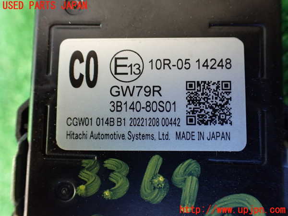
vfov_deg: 46.8
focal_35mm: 30
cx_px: 144
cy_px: 108
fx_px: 250
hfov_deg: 60.0
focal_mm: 5.4
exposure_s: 1/125
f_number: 2.3
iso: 800
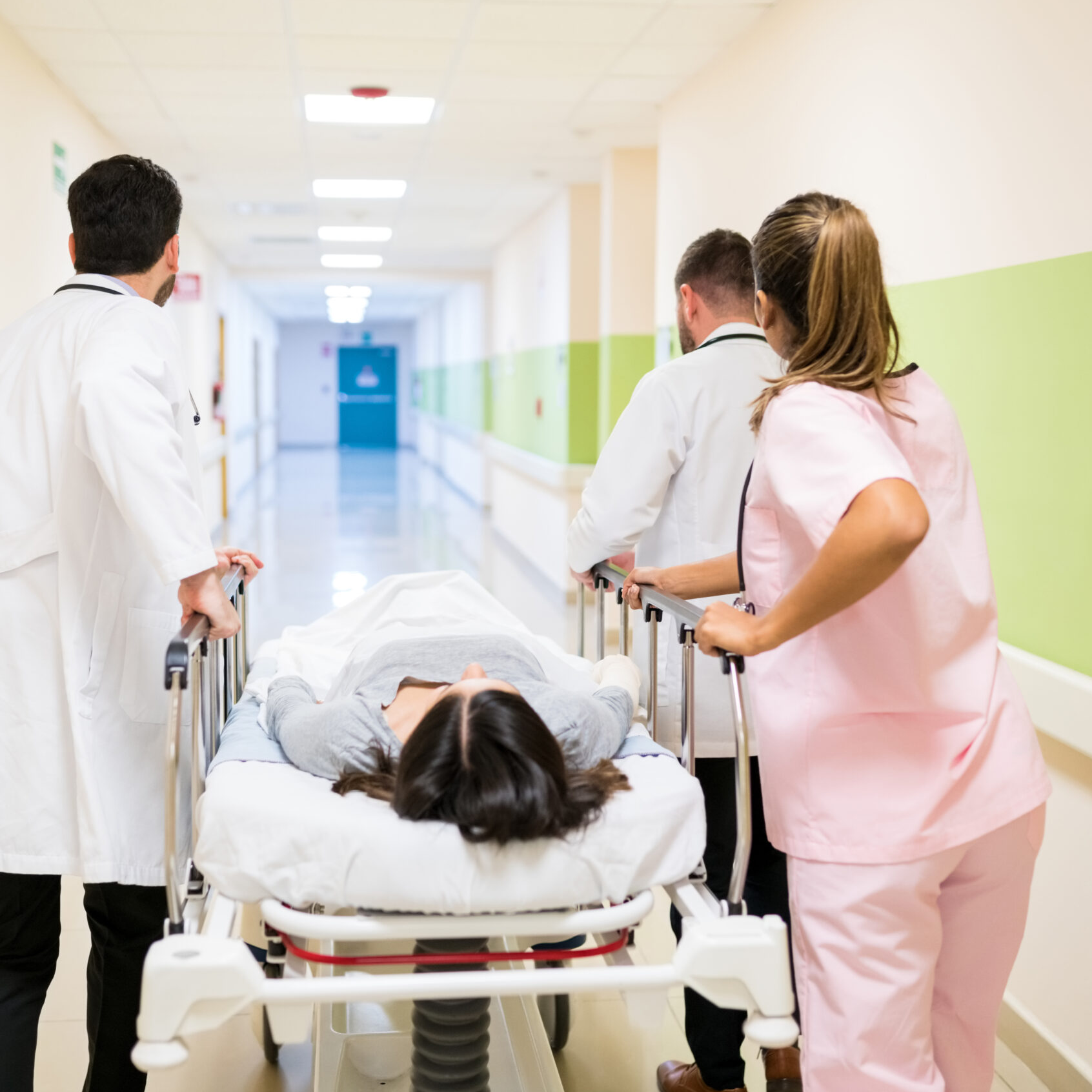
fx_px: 1606
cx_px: 501
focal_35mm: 45
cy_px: 549
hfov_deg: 37.5
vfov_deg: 37.6
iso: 1600
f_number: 1.8
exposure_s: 1/250
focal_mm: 35
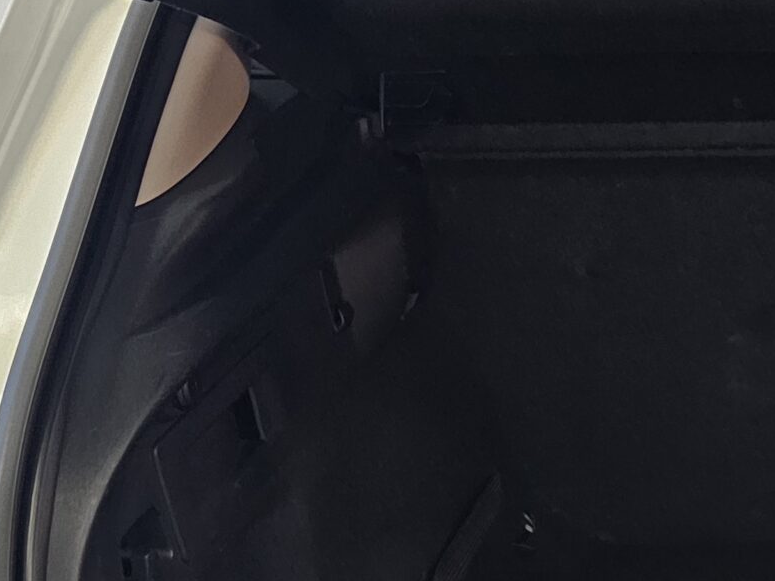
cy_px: 646
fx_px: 1701
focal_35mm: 76
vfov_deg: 18.6
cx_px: 971
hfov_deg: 23.1
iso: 1000
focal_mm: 6.3
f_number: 1.7
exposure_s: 1/24
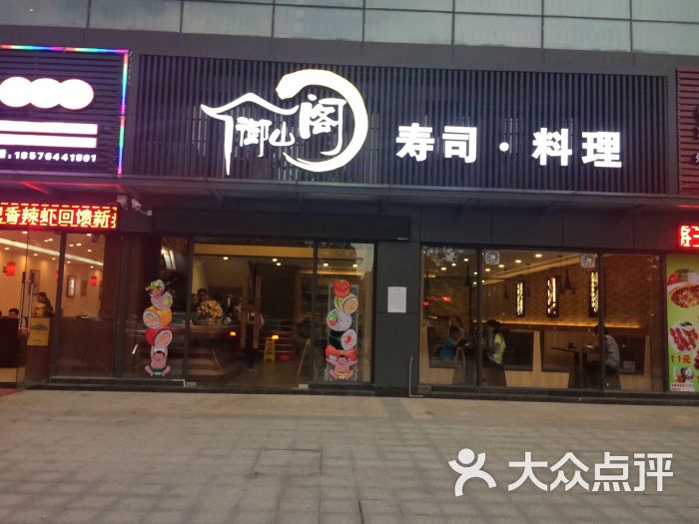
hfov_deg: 61.7
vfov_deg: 48.2
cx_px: 350
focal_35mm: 29
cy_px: 262
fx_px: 586
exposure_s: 1/33
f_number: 2.2
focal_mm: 4.15
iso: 64
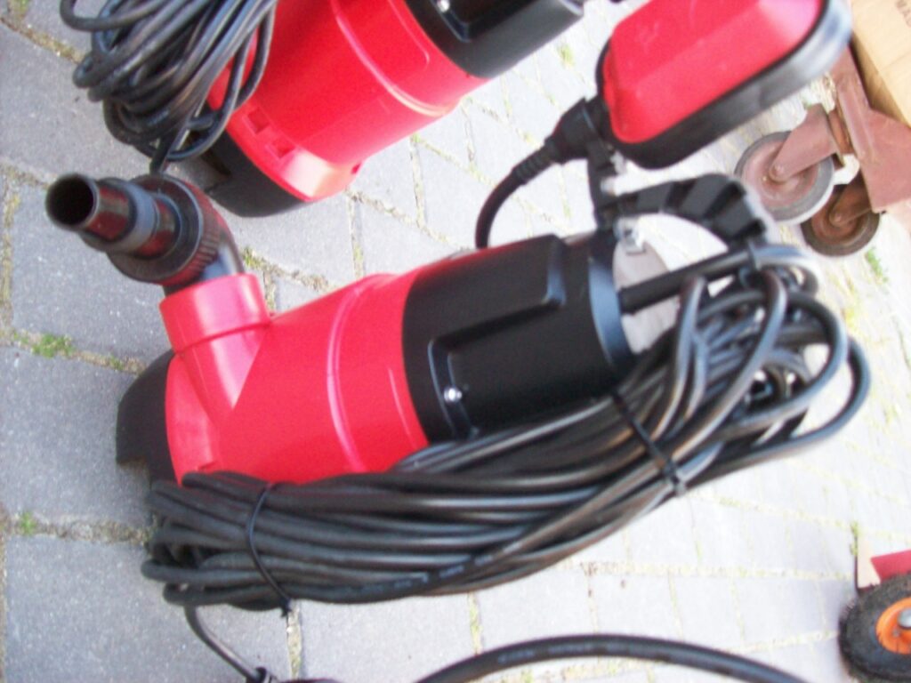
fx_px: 947
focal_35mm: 36
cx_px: 456
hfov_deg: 51.4
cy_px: 342
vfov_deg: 39.7
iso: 200
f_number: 2.7
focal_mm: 6
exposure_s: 1/67.9
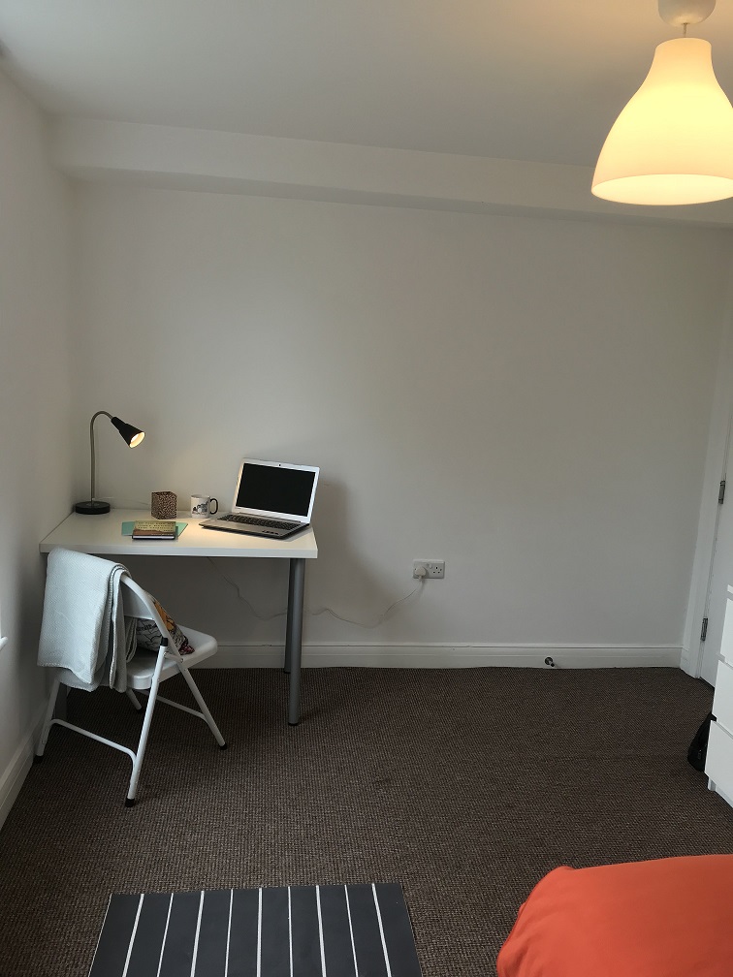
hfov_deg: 49.7
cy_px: 488
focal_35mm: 28
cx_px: 366
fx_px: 791
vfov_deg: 63.4
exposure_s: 1/50
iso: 32
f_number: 1.8
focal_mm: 3.99
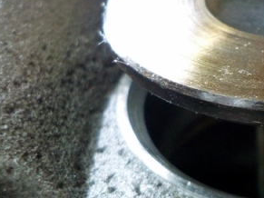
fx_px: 503
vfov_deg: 22.1
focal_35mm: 66
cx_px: 285
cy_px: 133
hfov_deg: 27.1
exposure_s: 1/30
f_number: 3.3
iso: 250
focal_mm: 4.1
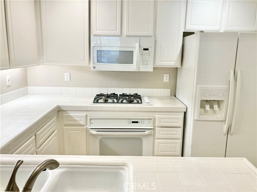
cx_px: 128
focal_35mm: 28
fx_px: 208
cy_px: 96
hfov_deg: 63.4
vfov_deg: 49.7
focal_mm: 3.99
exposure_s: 1/120
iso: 80
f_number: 1.8
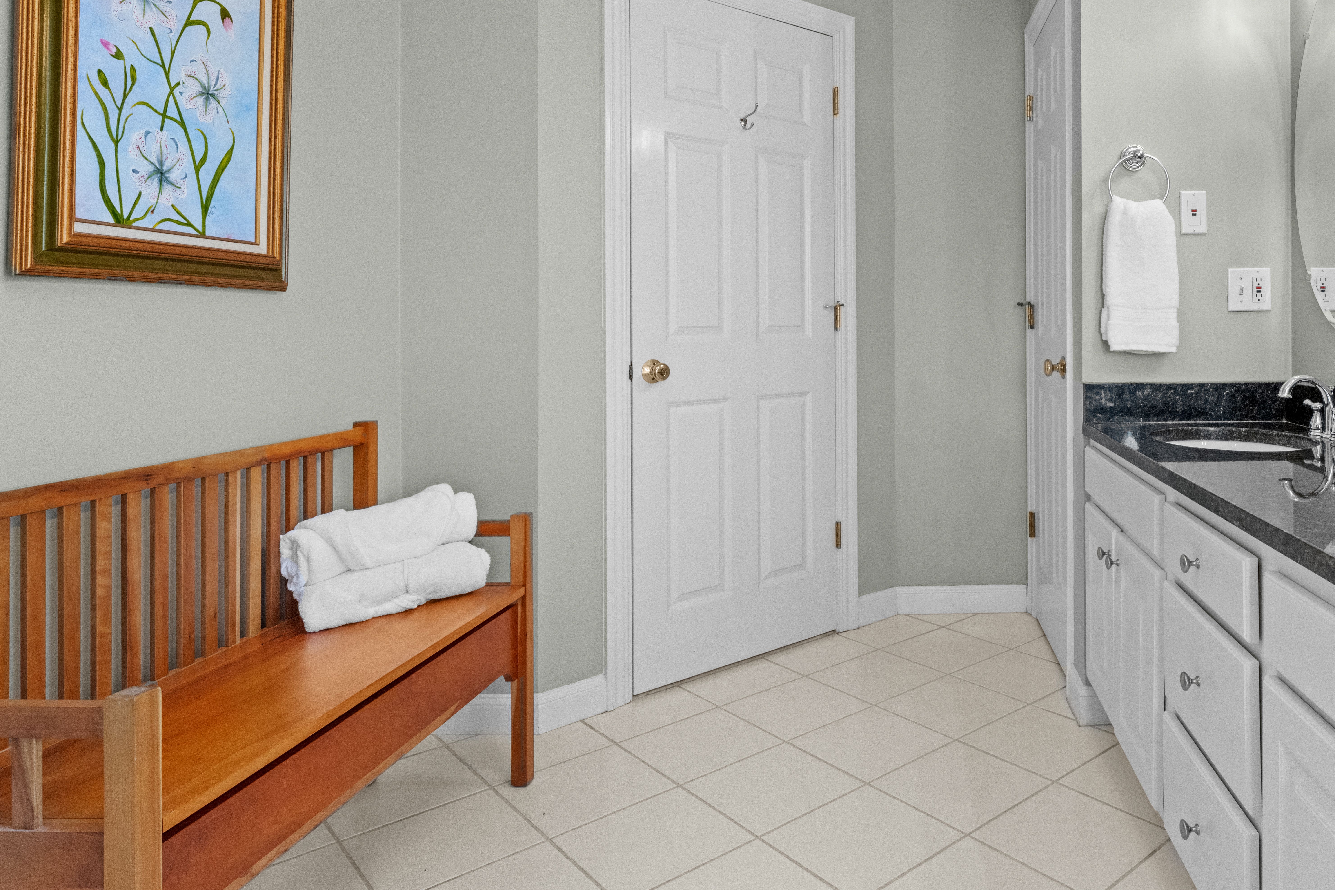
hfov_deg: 70.3
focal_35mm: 24
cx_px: 903
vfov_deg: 51.6
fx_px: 908
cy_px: 321
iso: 2000
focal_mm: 15.3
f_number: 11
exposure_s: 1/15
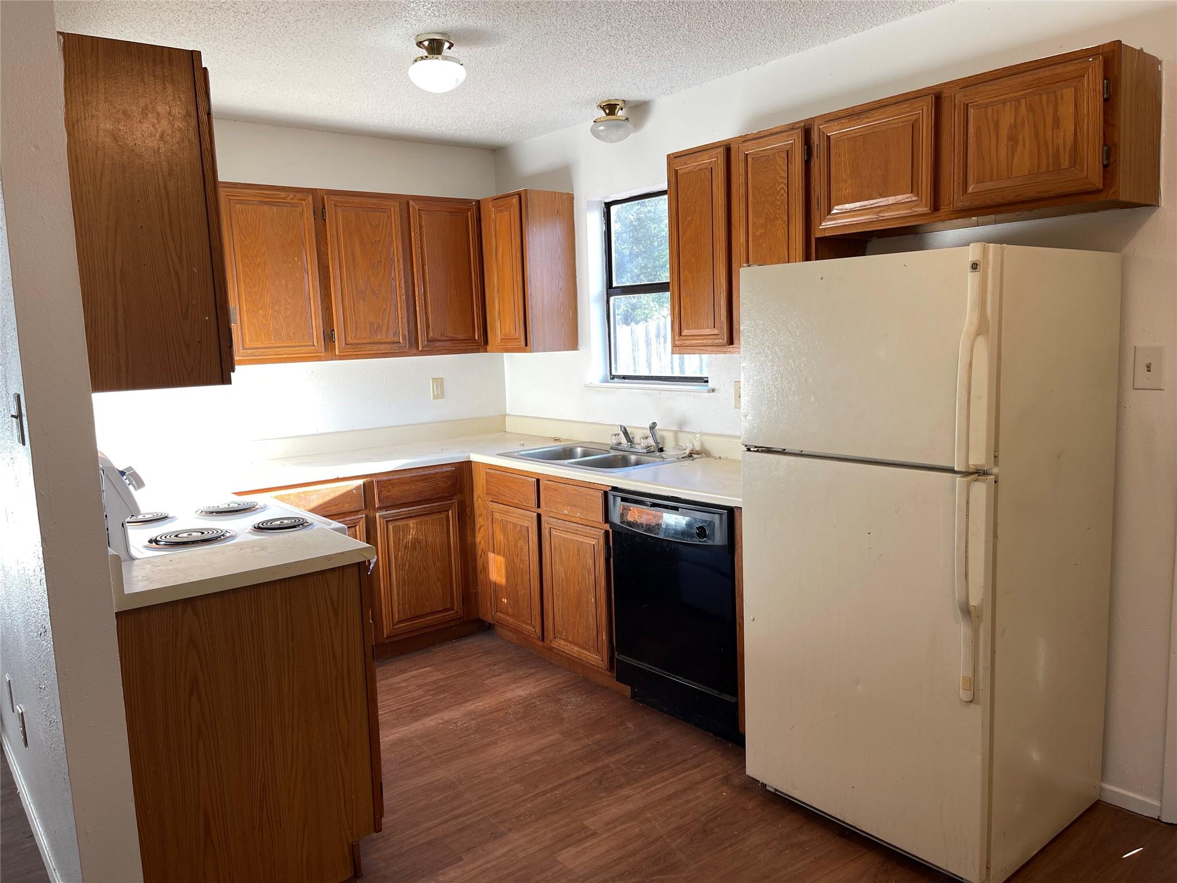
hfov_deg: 69.4
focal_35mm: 25
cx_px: 588
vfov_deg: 54.9
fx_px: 850
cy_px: 442
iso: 32
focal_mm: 5.1
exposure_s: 1/120
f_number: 1.6
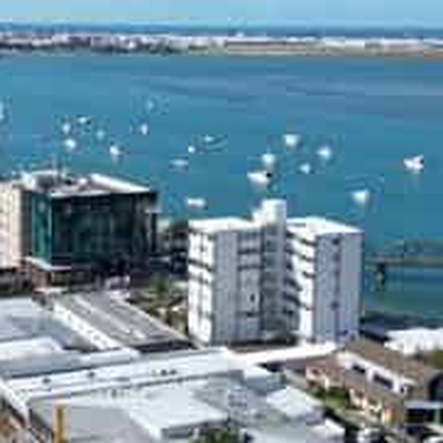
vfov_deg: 22.4
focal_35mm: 77
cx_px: 132
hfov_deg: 22.3
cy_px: 170
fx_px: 1115
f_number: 1.7
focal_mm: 6.72
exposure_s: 1/3200
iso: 140
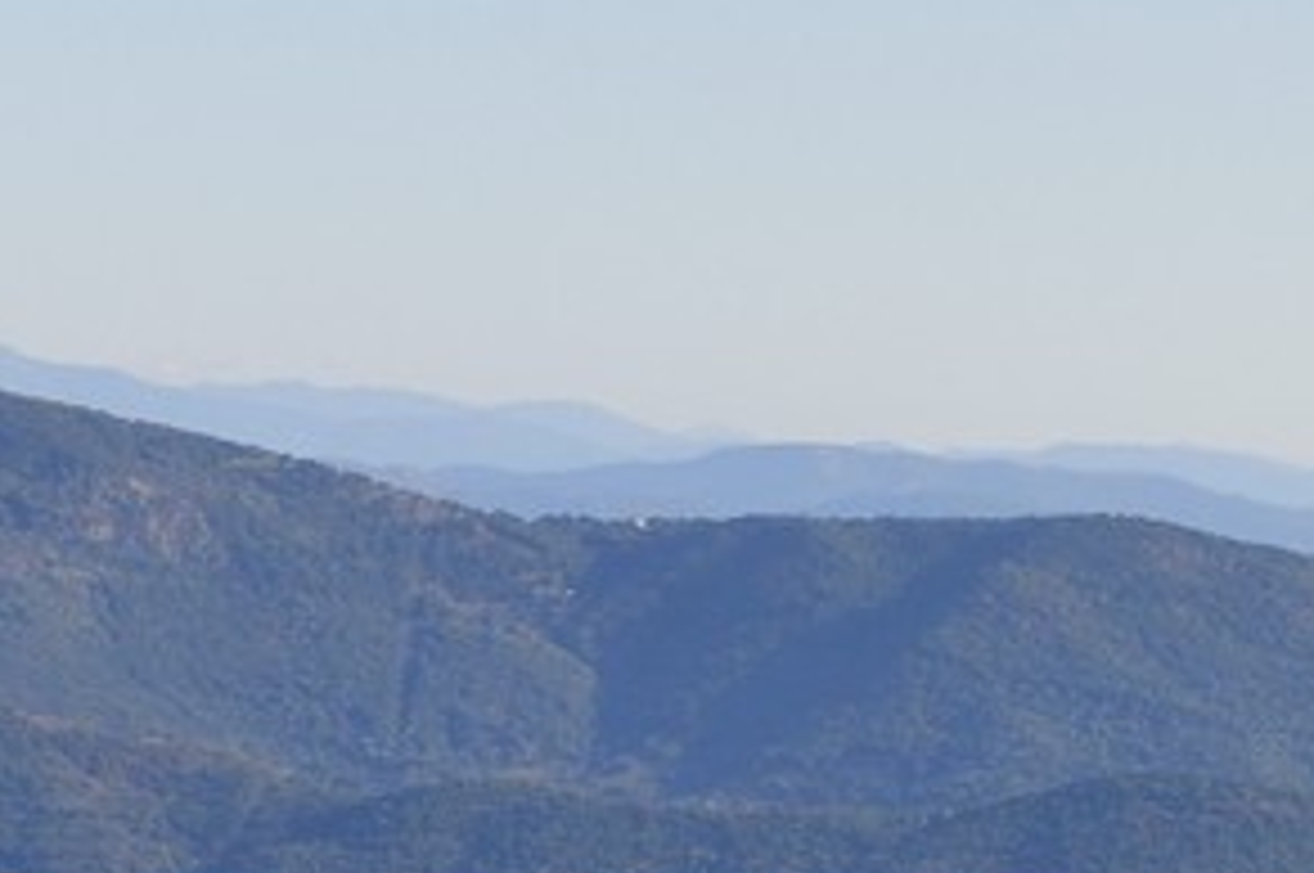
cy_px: 2246
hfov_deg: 6.4
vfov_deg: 4.4
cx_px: 3591
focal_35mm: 301
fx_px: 10974
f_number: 8
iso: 400
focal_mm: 55
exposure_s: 1/800
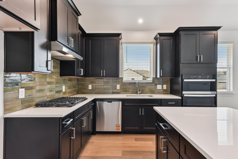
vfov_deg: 70.5
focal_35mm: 17
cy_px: 80
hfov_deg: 93.3
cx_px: 119
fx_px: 112
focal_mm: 17
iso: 400
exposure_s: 1/20
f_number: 8
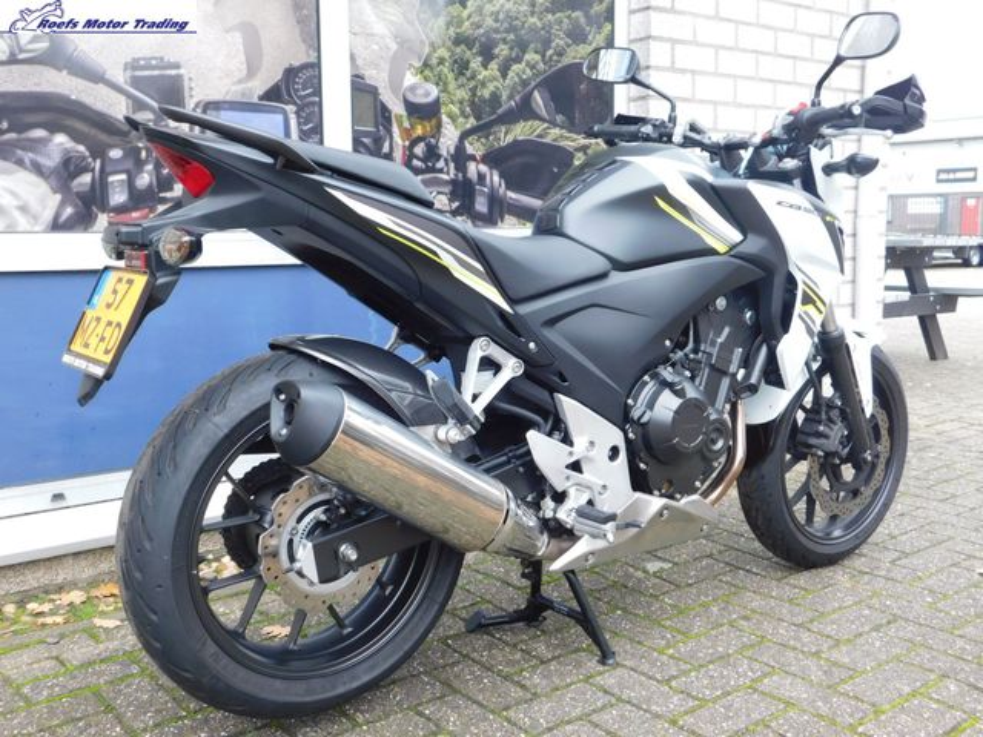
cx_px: 492
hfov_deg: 51.4
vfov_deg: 39.7
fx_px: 1022
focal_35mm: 36
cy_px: 368
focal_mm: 6.3
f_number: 3.5
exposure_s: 1/30
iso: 125
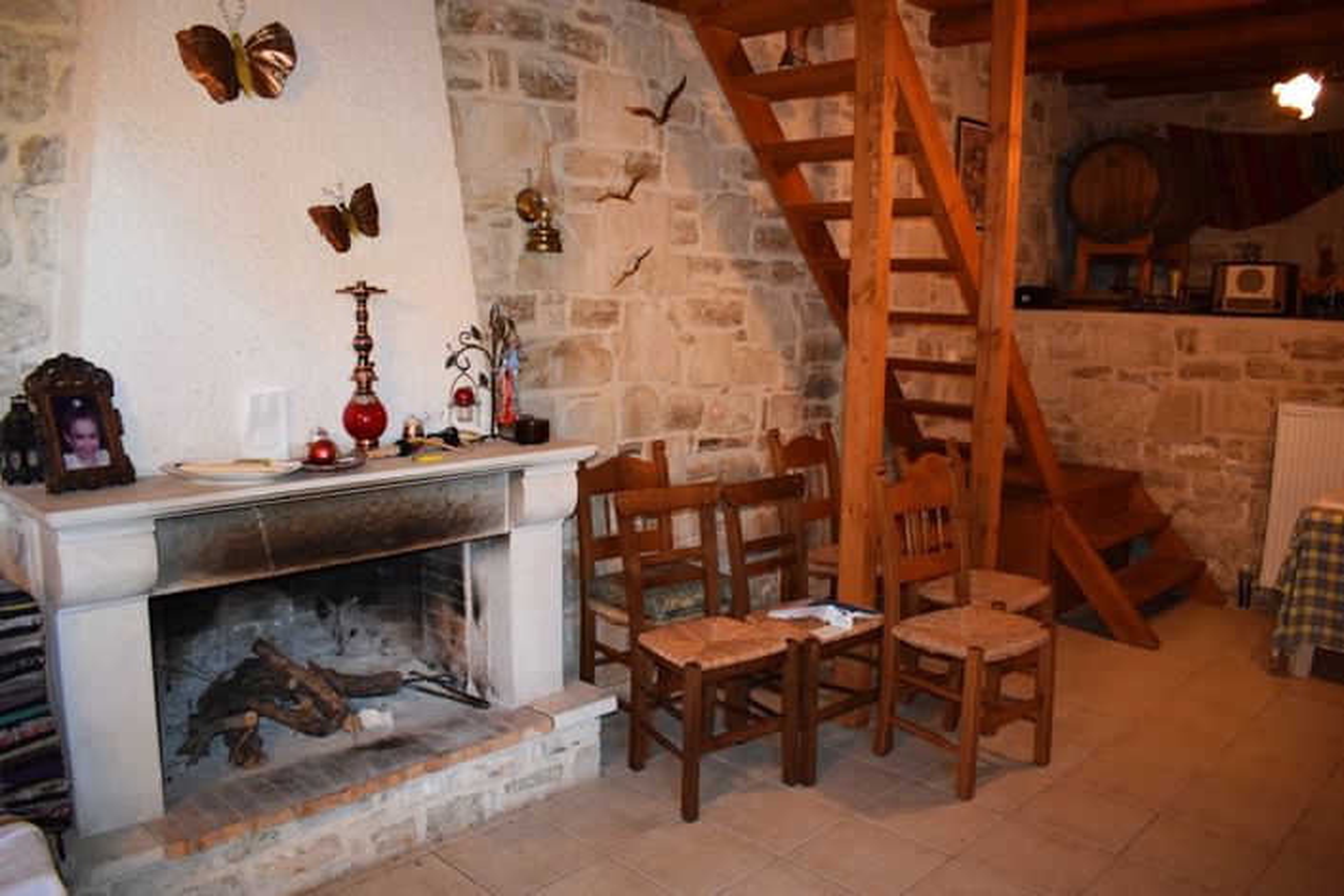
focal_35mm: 27
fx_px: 1008
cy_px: 448
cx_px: 672
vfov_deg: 47.9
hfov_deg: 67.4
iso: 2200
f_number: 3.5
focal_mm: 18
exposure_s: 1/60
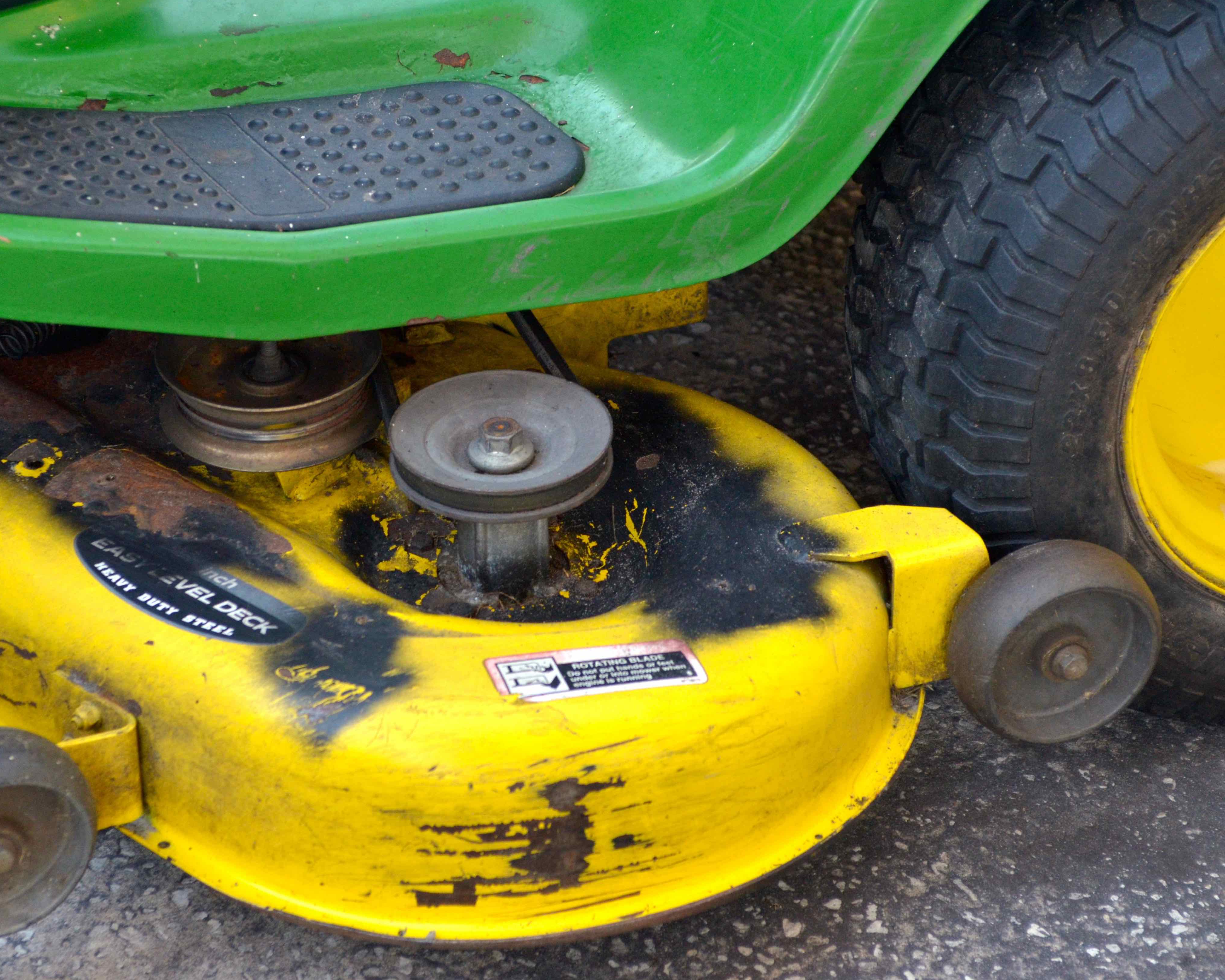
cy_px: 491
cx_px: 498
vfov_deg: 13.6
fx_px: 4097
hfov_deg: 17.0
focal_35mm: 113
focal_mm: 66
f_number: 5
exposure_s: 1/160
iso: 800
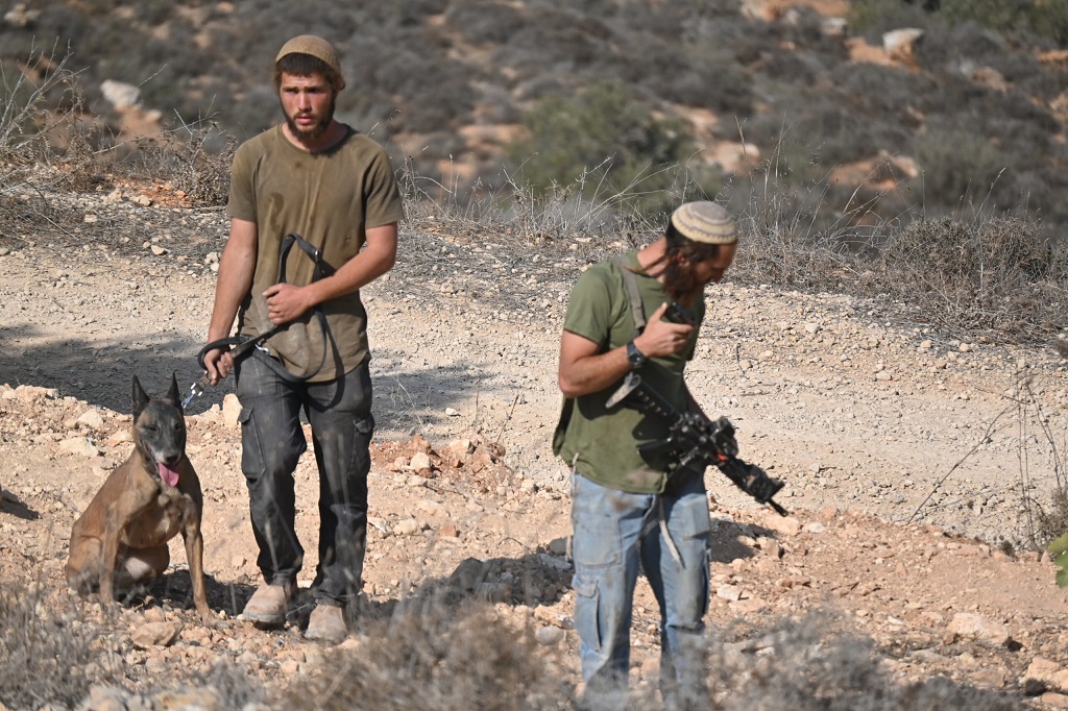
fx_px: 11121
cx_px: 534
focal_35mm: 375
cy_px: 356
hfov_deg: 5.5
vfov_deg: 3.7
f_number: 6.3
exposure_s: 1/4000
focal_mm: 250
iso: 500
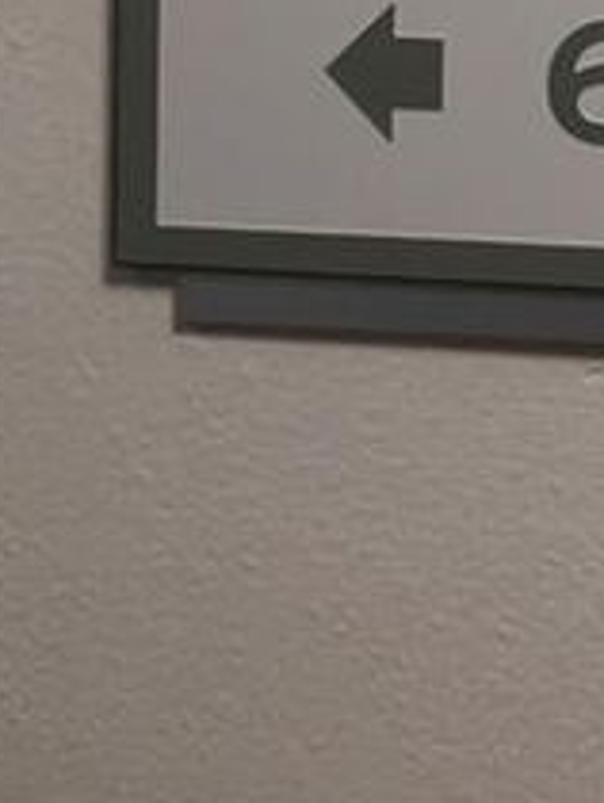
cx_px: 929
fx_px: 2136
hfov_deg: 14.9
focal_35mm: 92
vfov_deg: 19.2
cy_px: -331
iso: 50
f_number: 2.2
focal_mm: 4.15
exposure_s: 1/30
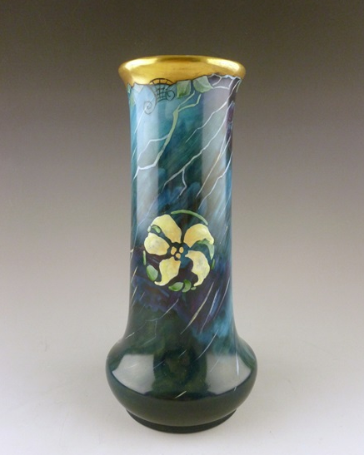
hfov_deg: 48.5
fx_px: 404
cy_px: 236
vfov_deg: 58.8
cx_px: 186
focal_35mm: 30
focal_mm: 5
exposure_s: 1/320
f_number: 3.3
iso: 400
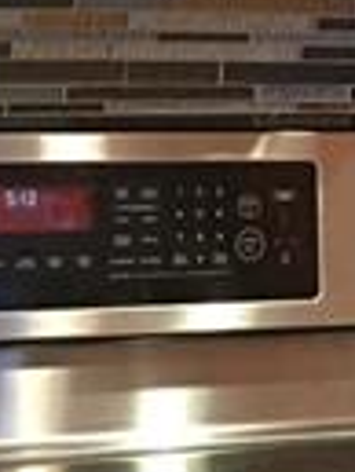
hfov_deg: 8.6
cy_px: 59
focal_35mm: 173
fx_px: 2362
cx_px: 304
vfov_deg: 11.4
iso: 100
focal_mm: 4.15
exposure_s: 1/8
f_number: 2.2
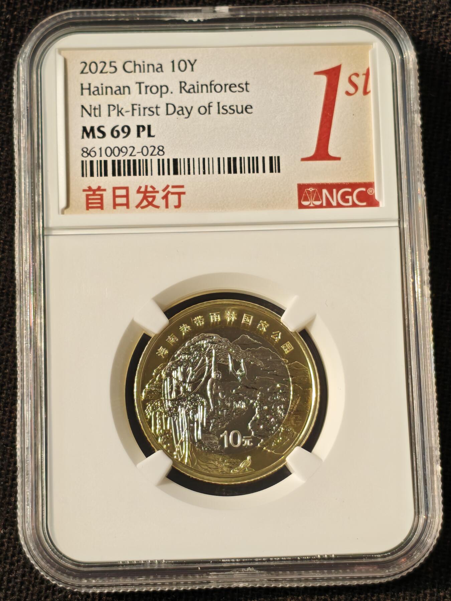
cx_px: 226
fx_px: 1563
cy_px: 300
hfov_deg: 16.4
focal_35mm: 90
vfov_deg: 21.8
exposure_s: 1/689
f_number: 1.5
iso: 50
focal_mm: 4.94
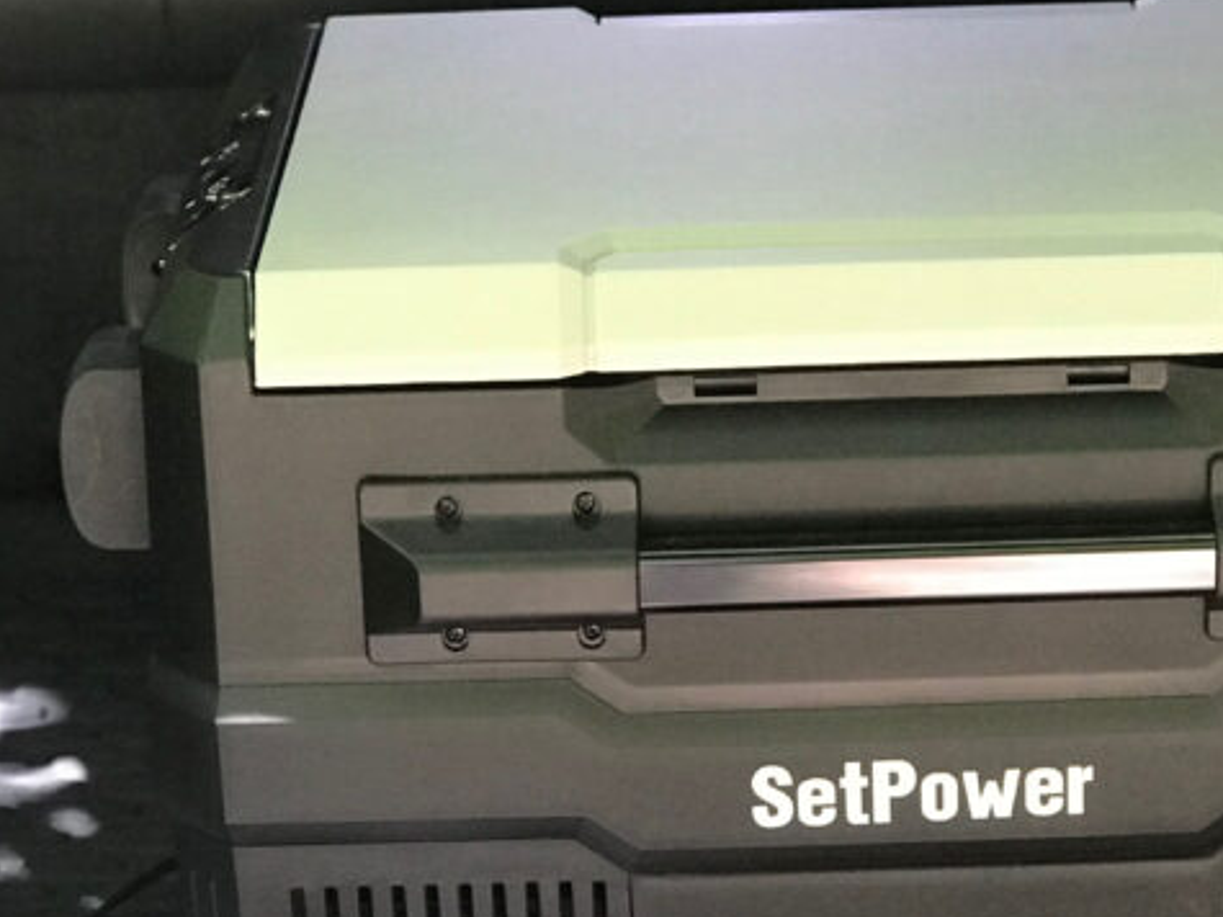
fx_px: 3815
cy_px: 462
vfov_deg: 13.7
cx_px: 824
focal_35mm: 108
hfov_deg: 18.2
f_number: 2.8
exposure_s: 1/60
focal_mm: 6.6
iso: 500
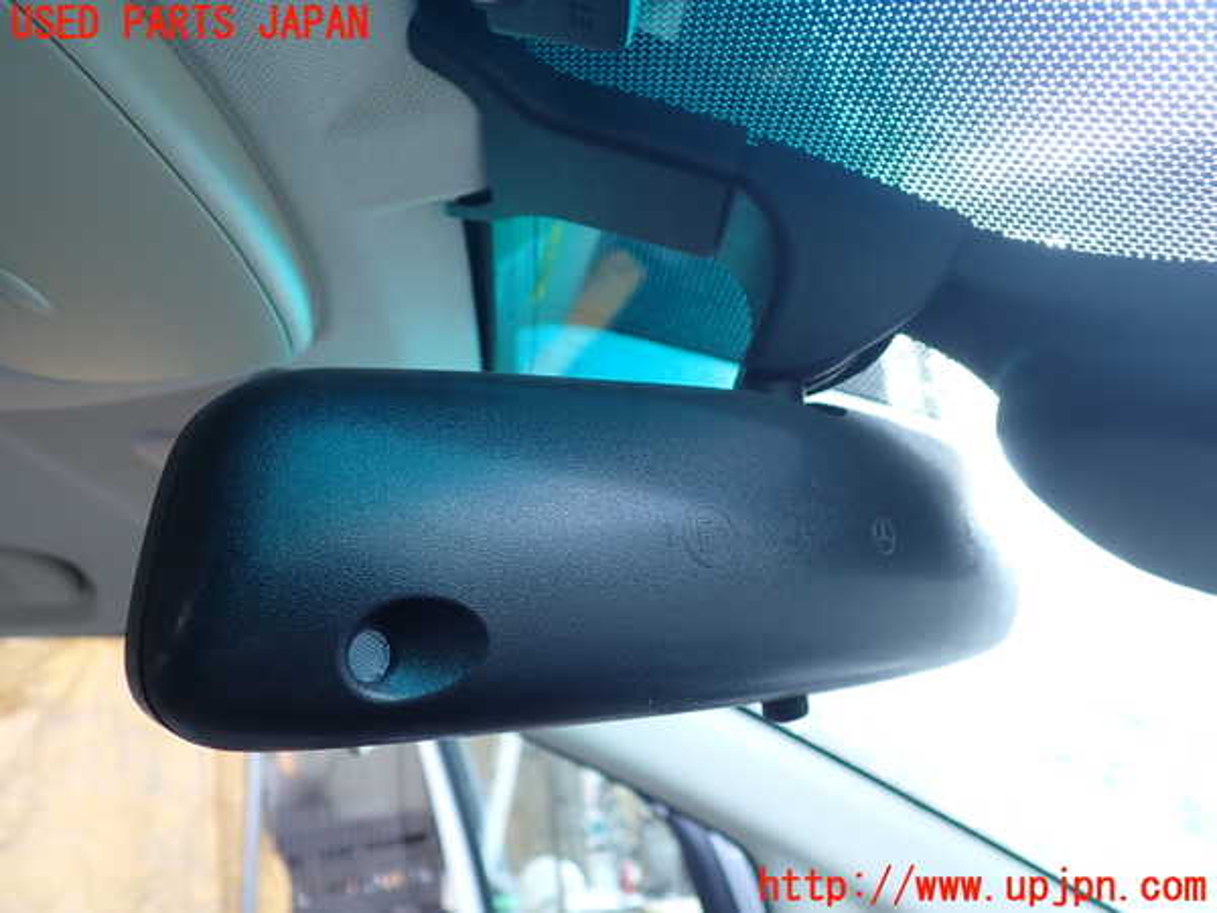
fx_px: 1055
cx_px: 608
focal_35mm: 30
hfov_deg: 60.0
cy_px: 456
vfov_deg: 46.8
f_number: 2.3
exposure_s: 1/60
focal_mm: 5.4
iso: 100
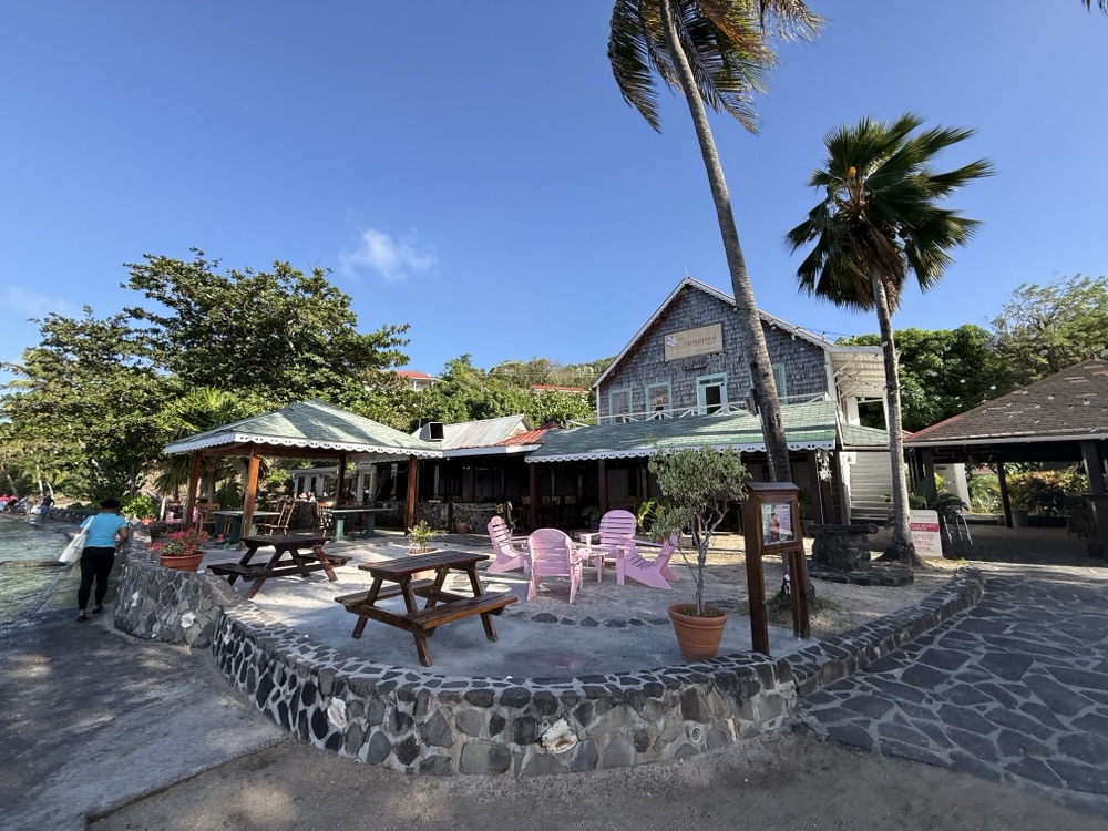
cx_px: 554
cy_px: 416
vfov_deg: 85.7
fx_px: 448
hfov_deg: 102.1
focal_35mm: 14
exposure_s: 1/1105
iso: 50
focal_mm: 2.22
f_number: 2.2
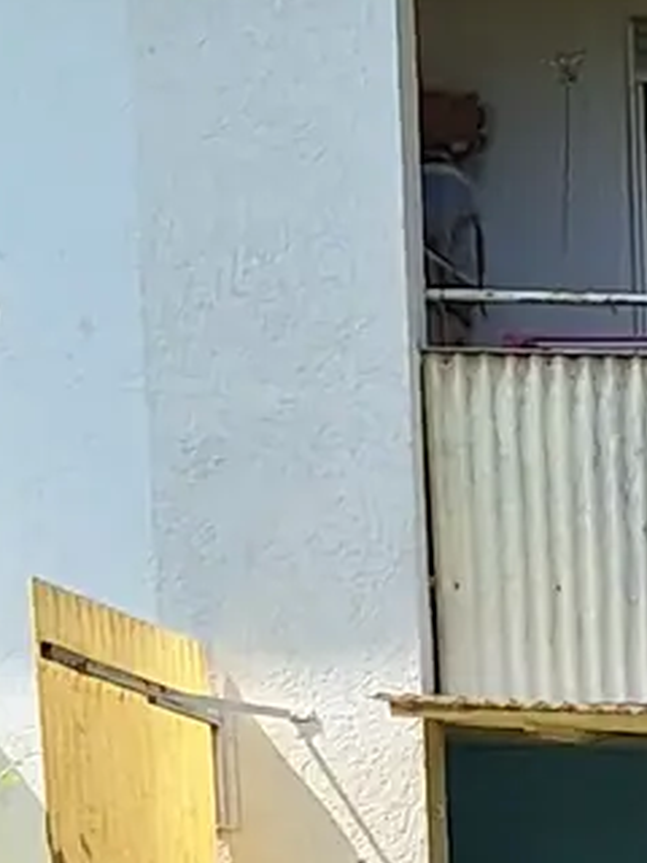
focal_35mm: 184
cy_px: 1998
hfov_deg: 7.1
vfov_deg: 9.6
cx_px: 2008
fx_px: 4585
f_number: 1.8
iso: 40
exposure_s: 1/2075
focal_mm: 5.54
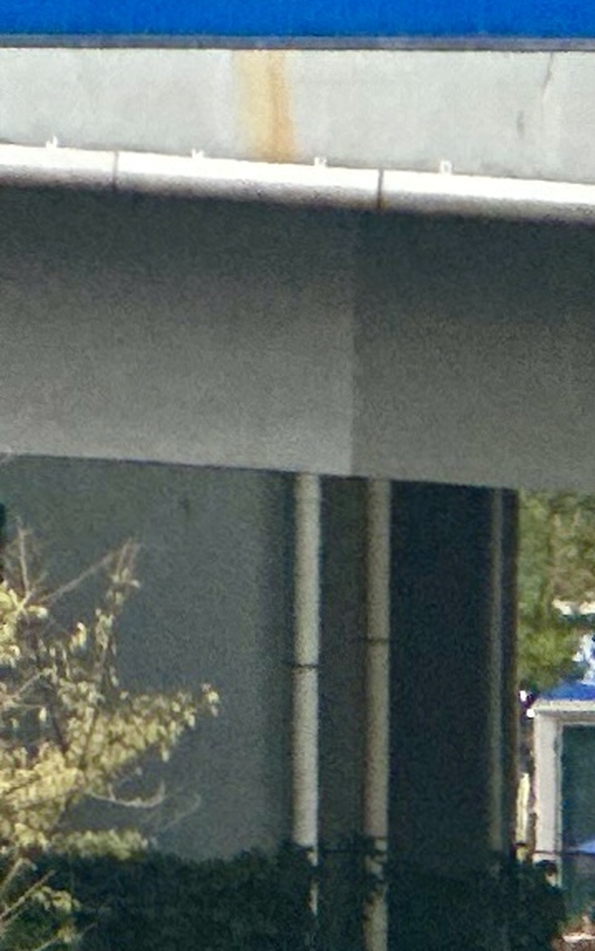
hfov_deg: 2.9
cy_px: 1411
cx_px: 1964
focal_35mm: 437
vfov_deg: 4.8
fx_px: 11332
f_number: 2.8
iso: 250
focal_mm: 9
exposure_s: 1/105
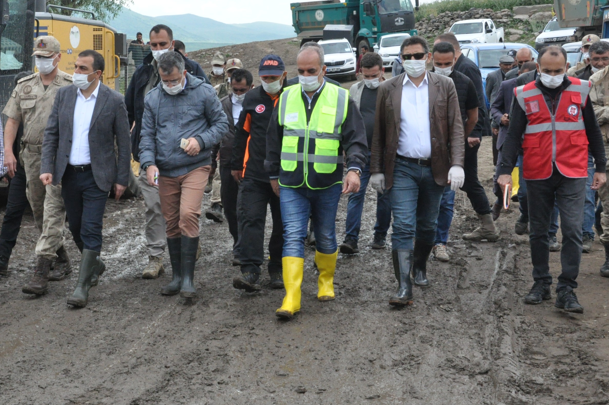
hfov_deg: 32.8
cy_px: 165
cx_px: 240
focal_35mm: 61
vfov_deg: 22.2
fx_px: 1031
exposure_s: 1/640
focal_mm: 30
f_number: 13
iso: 1600
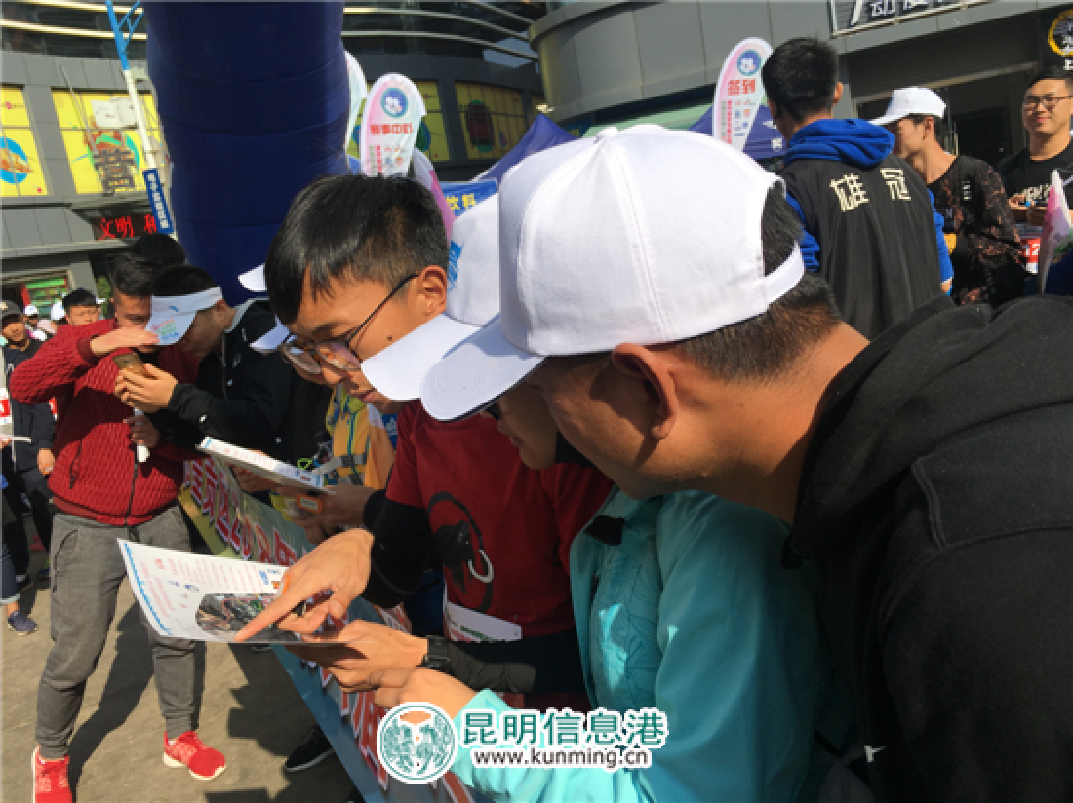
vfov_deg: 48.2
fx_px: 899
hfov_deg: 61.7
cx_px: 536
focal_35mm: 29
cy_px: 402
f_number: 2.2
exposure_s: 1/1479
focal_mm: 4.15
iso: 25
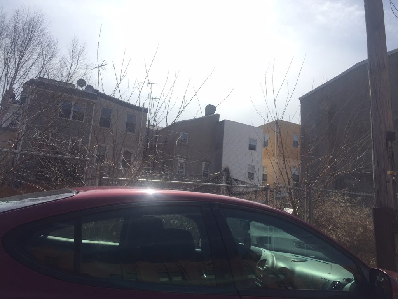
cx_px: 199
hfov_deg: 61.7
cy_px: 150
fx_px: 333
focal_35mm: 29
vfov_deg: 48.2
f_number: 2.2
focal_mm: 4.15
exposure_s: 1/2639
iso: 32
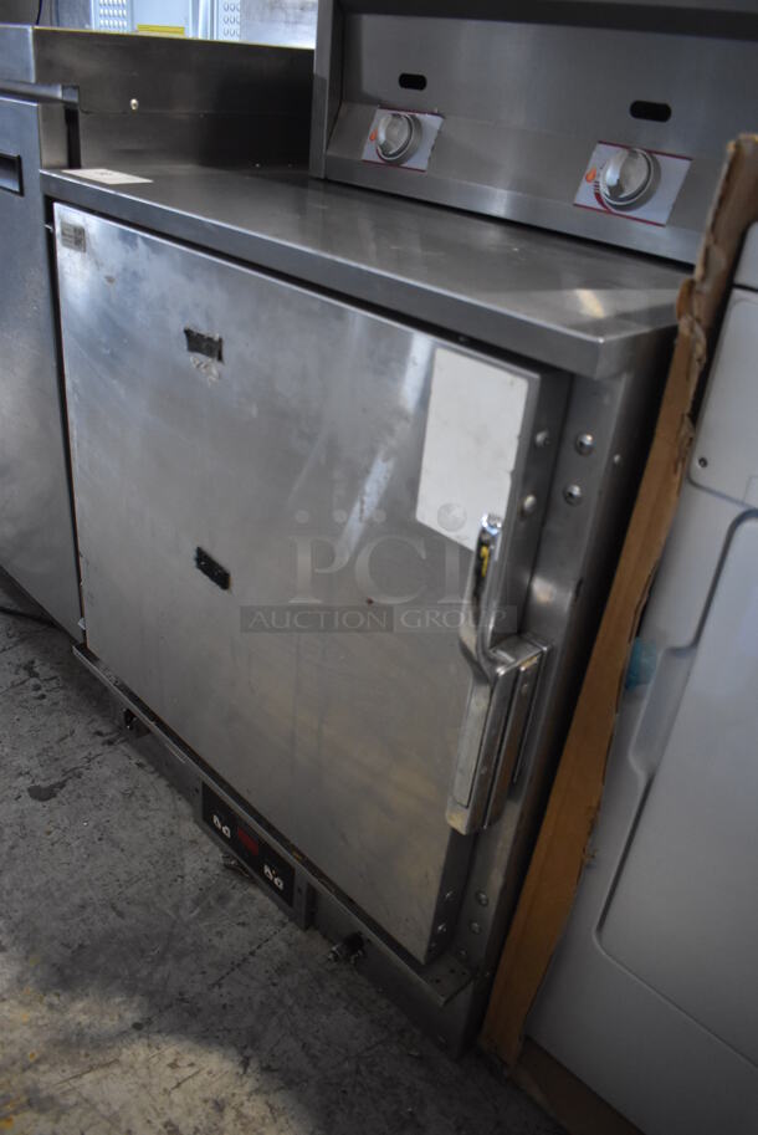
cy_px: 568
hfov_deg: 48.0
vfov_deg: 67.3
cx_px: 379
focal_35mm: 27
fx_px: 851
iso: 2500
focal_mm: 18
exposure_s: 1/125
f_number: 3.5
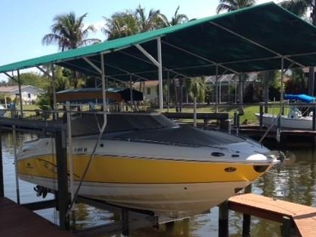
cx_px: 145
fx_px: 493
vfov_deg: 26.8
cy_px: 160
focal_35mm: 54
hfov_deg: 35.5
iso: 50
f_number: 2.4
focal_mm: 4.28
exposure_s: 1/1126
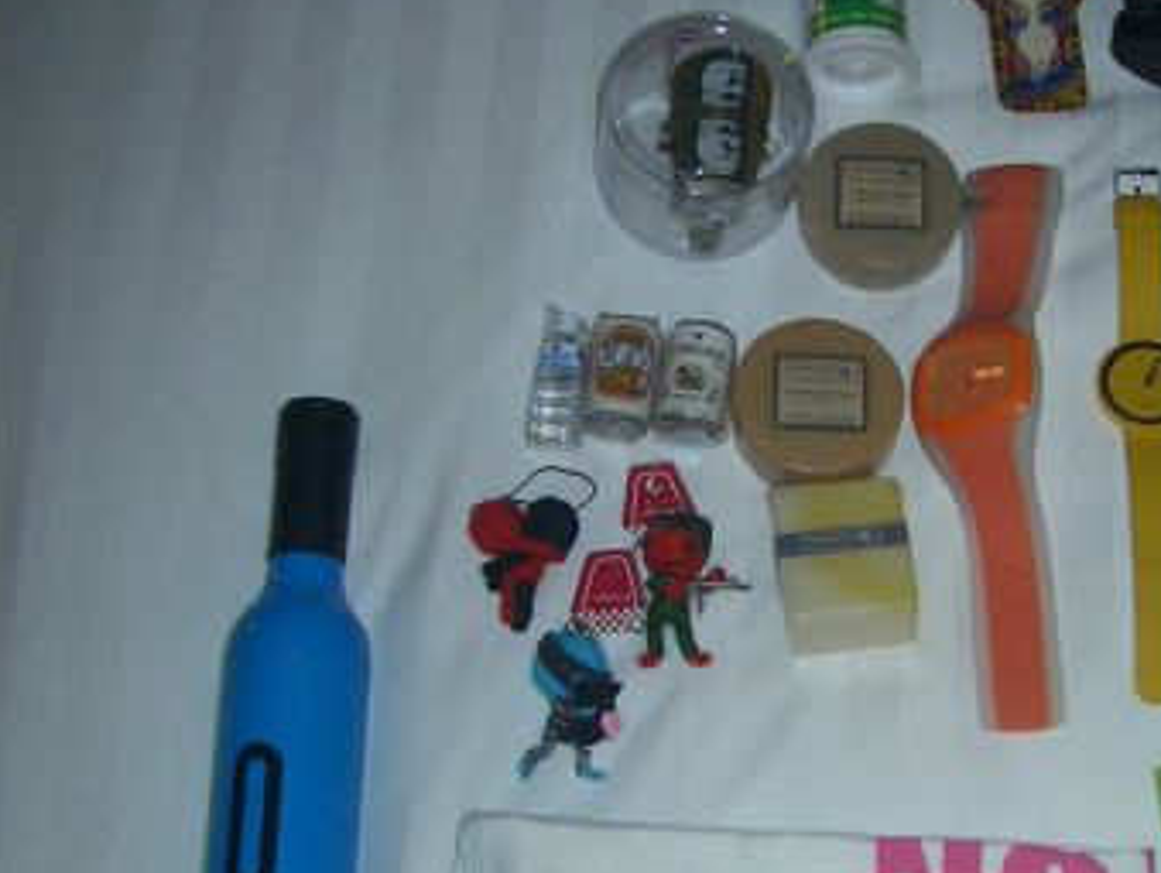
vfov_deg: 21.9
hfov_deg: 27.7
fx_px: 2250
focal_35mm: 67
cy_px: 570
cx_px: 1075
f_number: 2.6
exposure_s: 1/60
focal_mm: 5.8
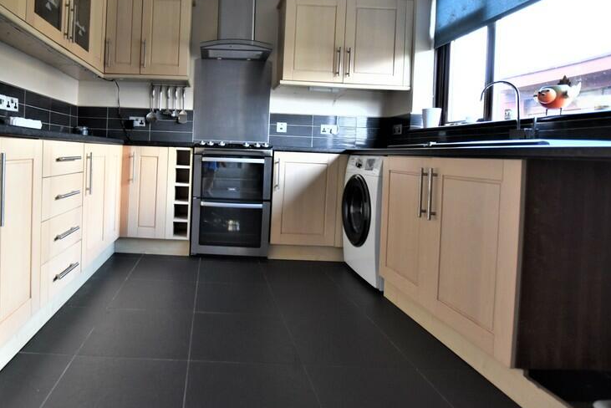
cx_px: 200
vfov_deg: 58.7
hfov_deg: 78.3
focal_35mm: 21
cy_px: 152
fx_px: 357
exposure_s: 1/200
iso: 800
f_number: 3.5
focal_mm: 10
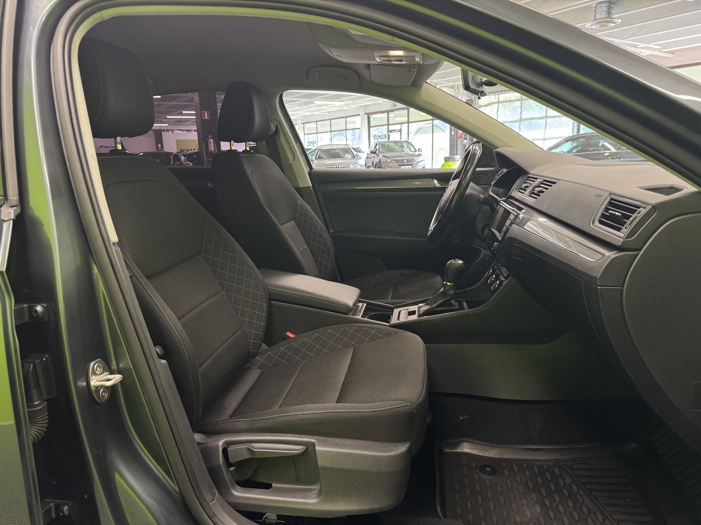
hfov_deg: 71.6
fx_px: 486
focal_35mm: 24
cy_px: 262
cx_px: 350
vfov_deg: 56.8
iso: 250
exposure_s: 1/50
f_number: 1.78
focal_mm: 6.76
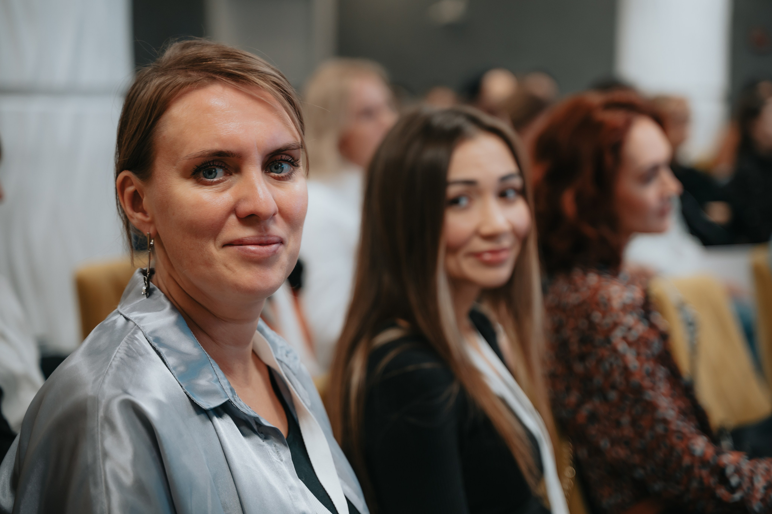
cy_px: 257
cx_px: 386
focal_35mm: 75
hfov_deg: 27.0
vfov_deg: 18.2
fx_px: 1607
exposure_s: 1/200
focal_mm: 75
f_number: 2.8
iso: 500
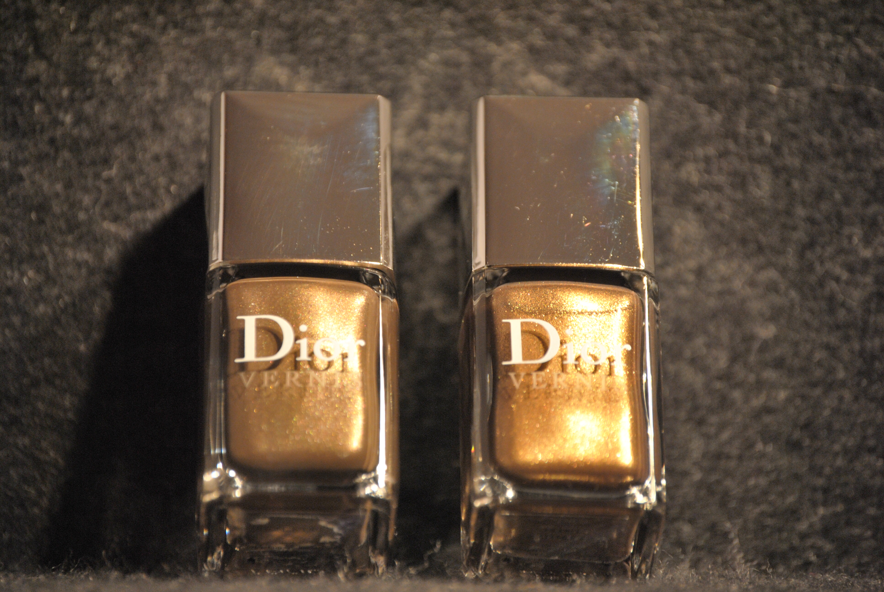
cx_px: 442
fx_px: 4794
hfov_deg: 10.5
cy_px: 296
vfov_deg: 7.1
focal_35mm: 195
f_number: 5
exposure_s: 1/50
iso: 400
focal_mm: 130
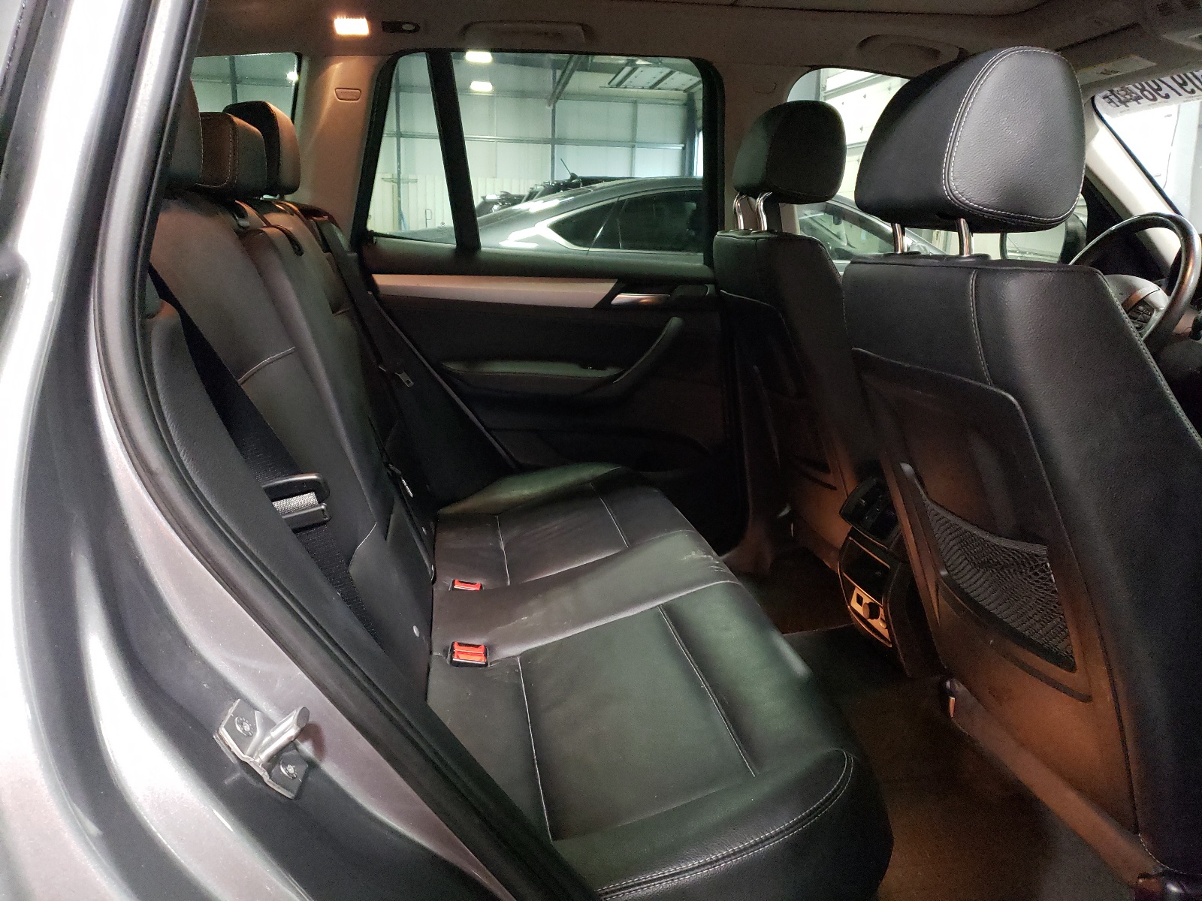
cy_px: 450
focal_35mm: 26
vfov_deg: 53.1
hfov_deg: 67.3
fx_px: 903
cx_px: 601
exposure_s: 1/24
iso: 635
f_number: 1.5
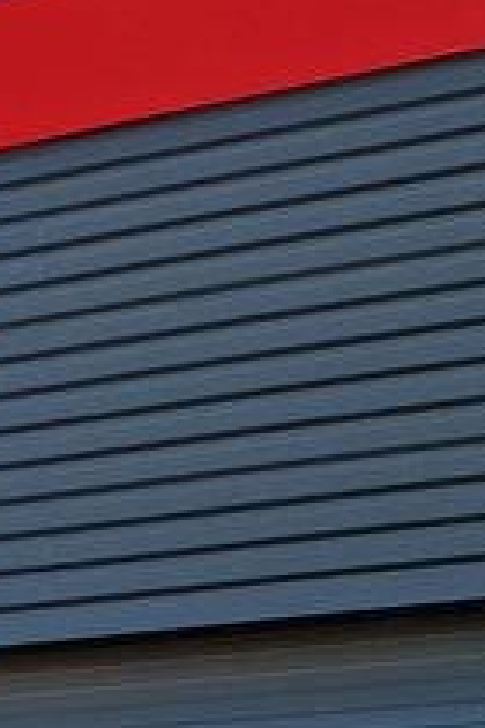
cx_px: -876
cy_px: 967
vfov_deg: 20.3
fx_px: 1839
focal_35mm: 91
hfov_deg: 11.0
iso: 50
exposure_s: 1/3509
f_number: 1.8
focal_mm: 5.4
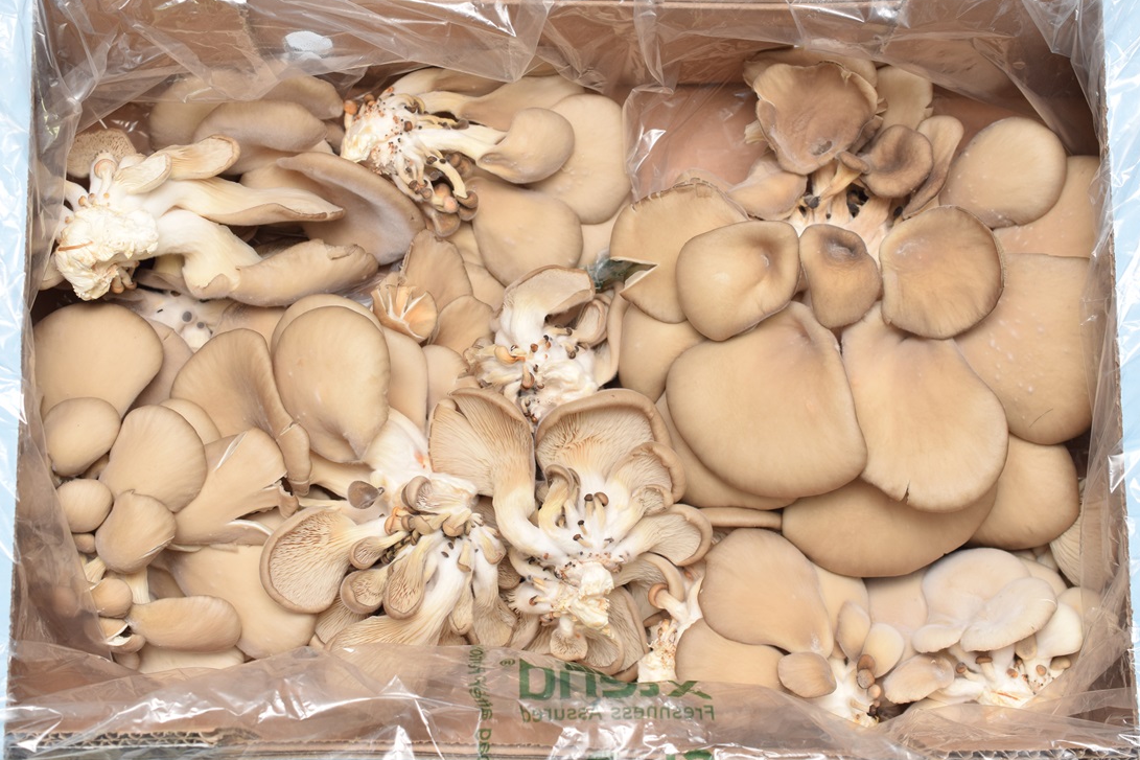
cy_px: 388
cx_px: 552
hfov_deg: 30.5
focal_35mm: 66
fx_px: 2090
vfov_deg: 20.6
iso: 320
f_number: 7.1
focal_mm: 40
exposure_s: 1/20
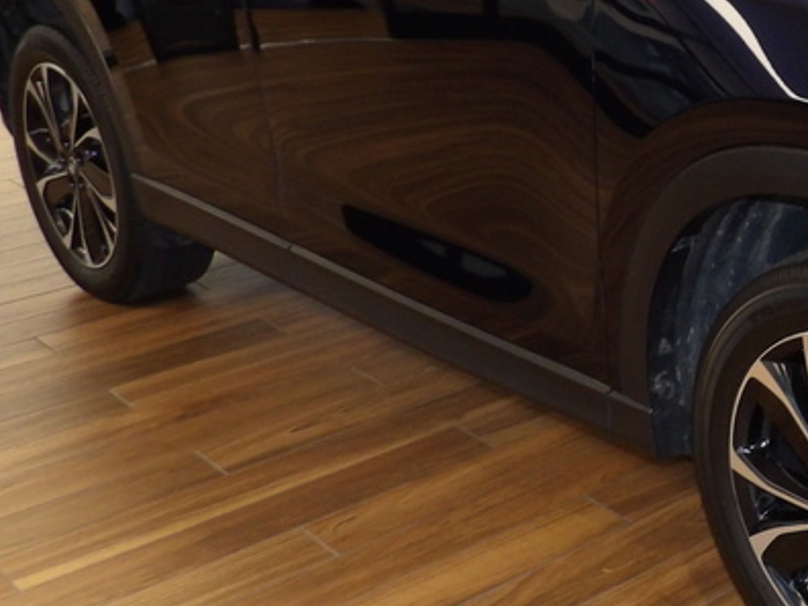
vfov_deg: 23.5
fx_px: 1447
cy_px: 190
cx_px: 969
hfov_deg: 27.5
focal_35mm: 62
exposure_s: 1/33
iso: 200
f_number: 3.2
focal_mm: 4.3
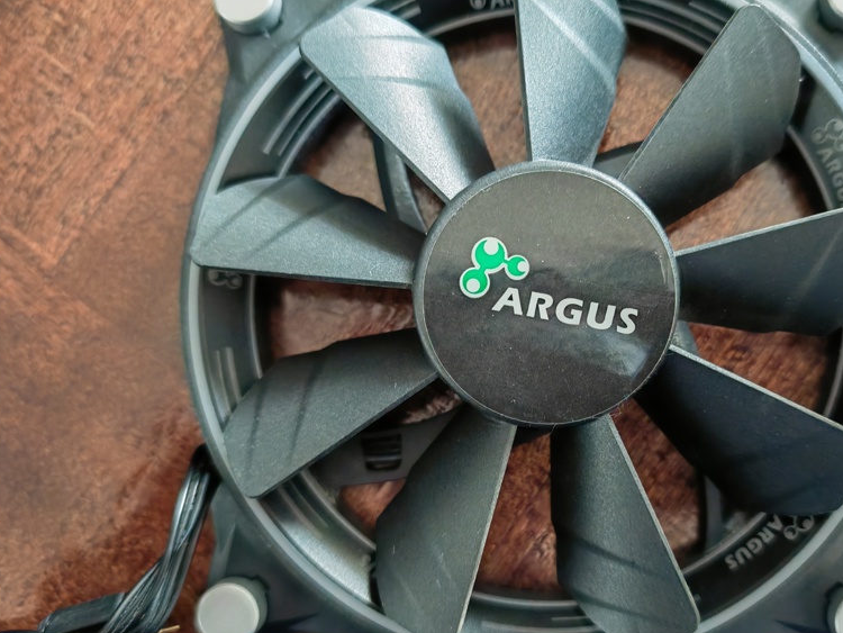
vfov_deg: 39.7
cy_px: 331
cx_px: 527
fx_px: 877
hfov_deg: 50.8
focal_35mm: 36
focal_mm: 7.62
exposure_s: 1/20
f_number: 1.6
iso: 2500
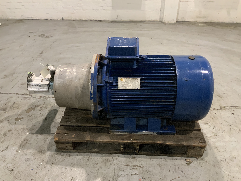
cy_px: 90
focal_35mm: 29
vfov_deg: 48.2
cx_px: 120
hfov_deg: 61.7
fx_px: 202
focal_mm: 3
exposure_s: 1/50
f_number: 1.8
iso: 200
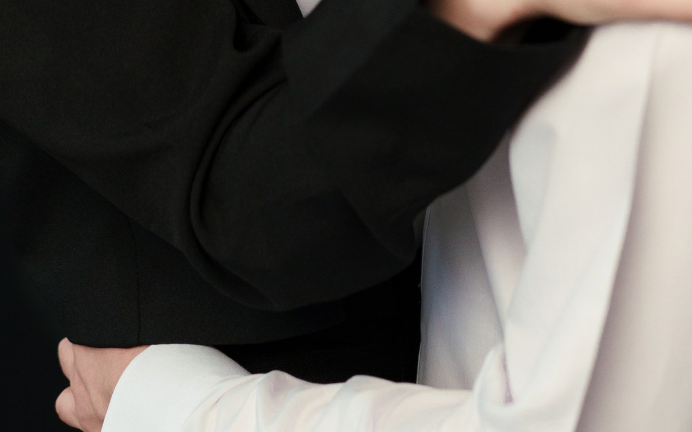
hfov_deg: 17.4
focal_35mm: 120
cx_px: 321
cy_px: -377
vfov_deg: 10.2
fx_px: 2263
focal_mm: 35
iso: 640
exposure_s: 1/250
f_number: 2.5
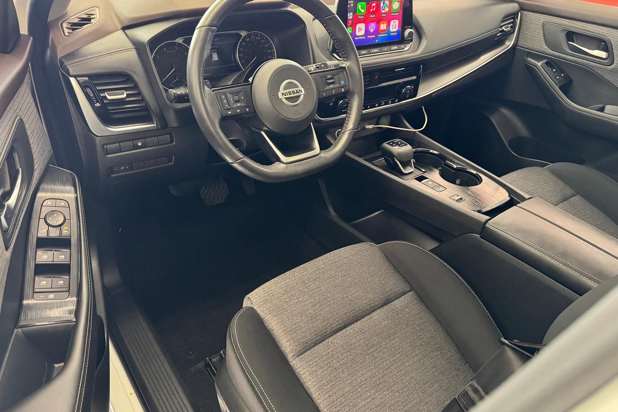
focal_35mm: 26
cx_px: 303
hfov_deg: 69.4
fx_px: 446
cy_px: 199
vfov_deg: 49.5
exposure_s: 1/60
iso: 640
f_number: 1.78
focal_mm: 6.76
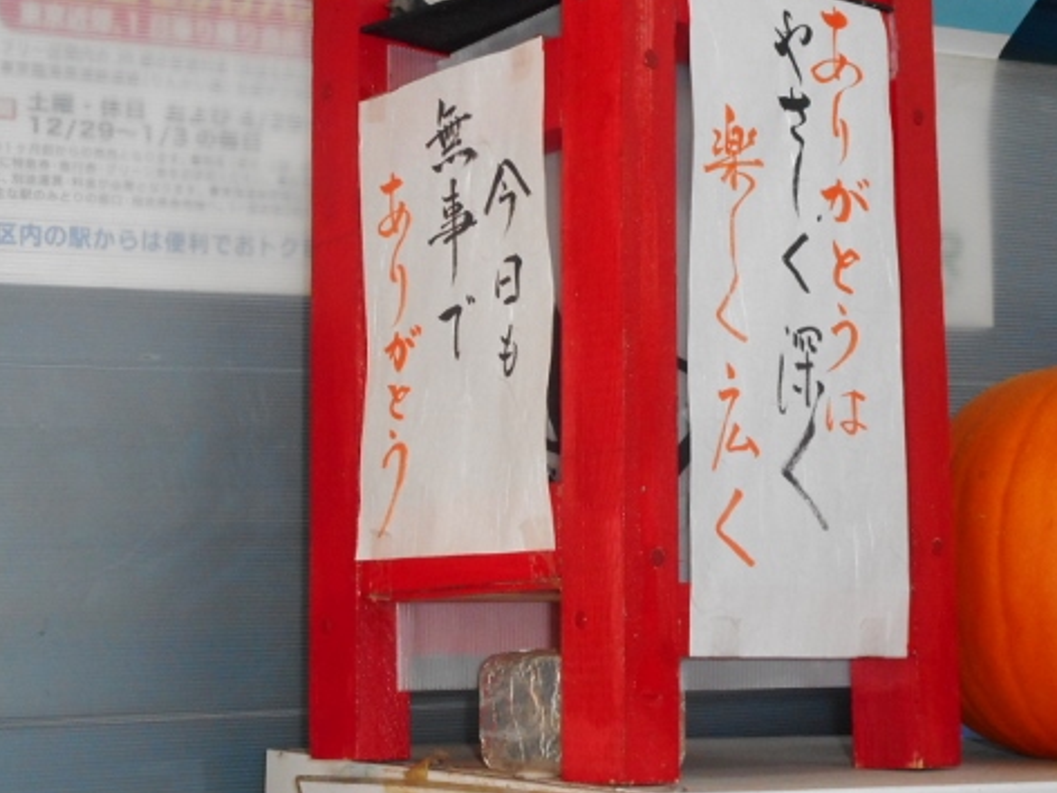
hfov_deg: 26.0
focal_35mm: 75
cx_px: 596
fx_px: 2290
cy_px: 399
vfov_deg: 19.6
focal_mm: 10.5
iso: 400
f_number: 5.1
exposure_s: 1/60
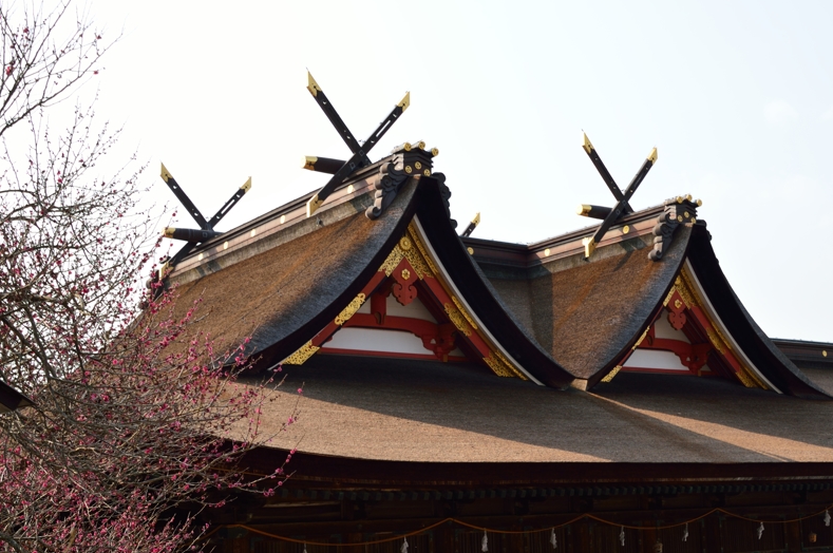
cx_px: 478
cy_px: 320
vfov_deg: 27.6
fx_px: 1124
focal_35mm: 49
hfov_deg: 40.6
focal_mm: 25
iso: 100
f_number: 7.1
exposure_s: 1/200
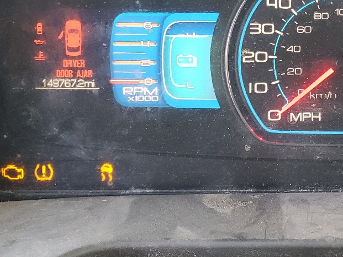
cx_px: 321
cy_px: 66
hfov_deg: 27.7
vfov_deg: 21.8
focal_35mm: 67
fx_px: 664
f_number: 1.5
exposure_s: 1/60.2
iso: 101
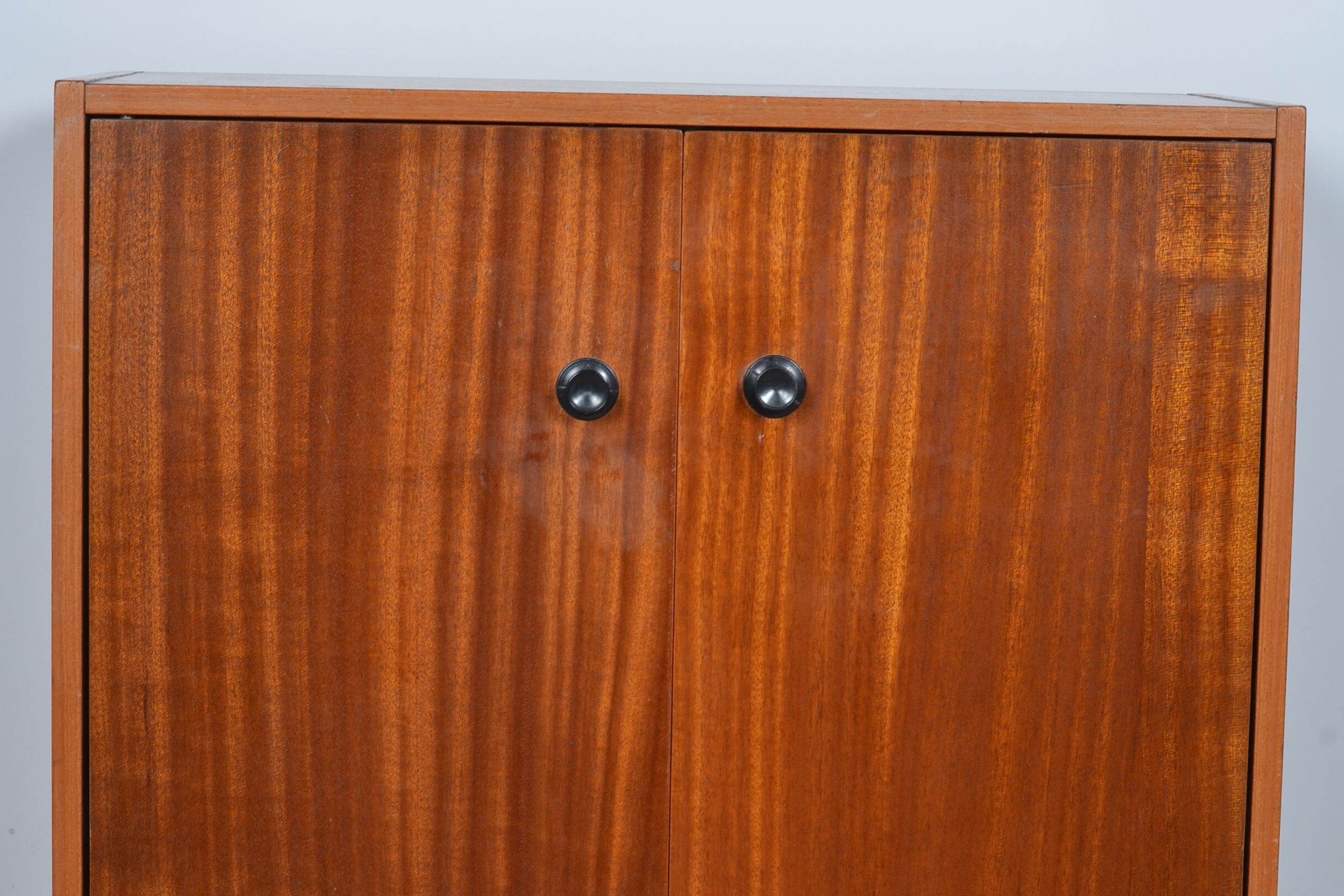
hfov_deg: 17.9
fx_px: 4256
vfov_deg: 11.9
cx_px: 673
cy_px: 847
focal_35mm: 114
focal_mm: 50
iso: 100
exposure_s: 1/125
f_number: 11
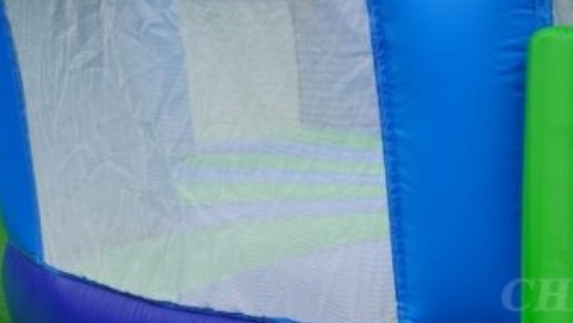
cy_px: 327
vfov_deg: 15.6
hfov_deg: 23.5
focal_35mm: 76
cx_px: 808
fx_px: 1155
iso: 100
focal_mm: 16
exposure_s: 1/125
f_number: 9
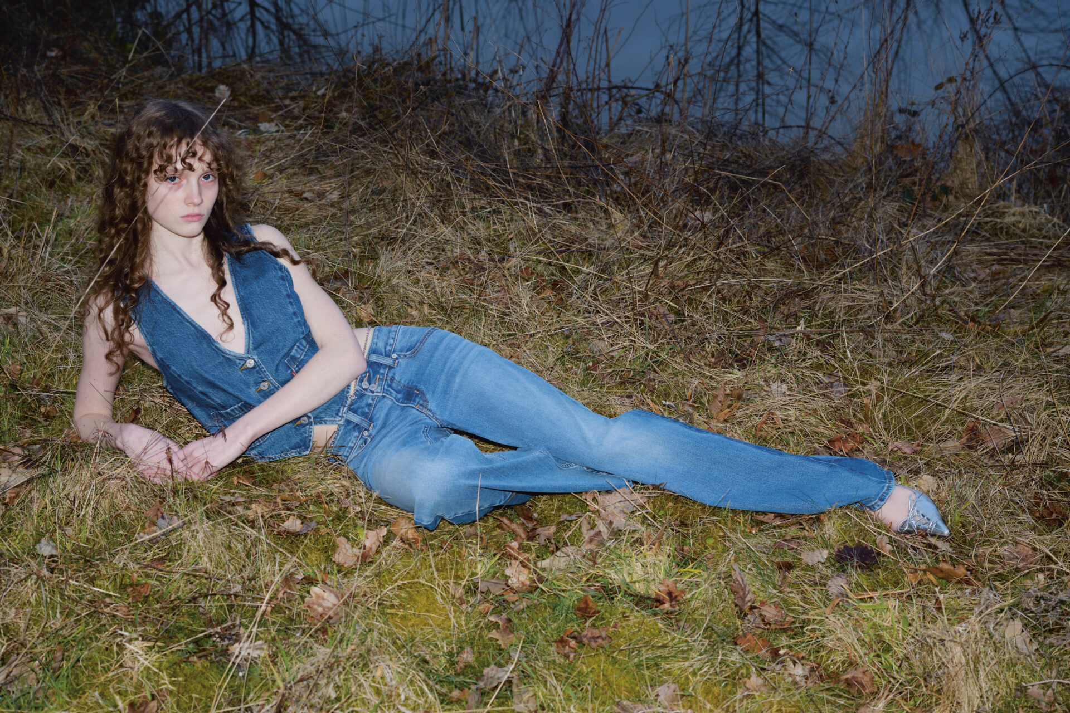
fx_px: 1783
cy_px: 356
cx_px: 535
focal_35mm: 60
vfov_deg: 22.6
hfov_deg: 33.4
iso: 400
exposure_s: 1/125
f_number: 7.1
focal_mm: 60
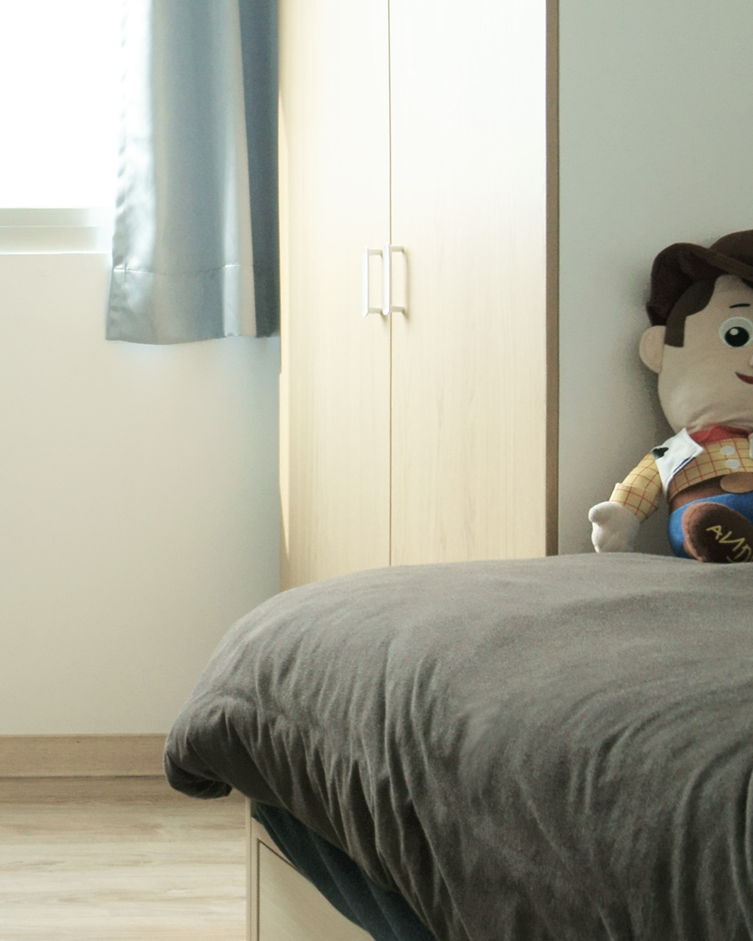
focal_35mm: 58
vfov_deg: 32.4
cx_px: -314
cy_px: 360
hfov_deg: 22.4
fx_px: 1616
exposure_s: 1/400
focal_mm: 16
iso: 800
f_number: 4
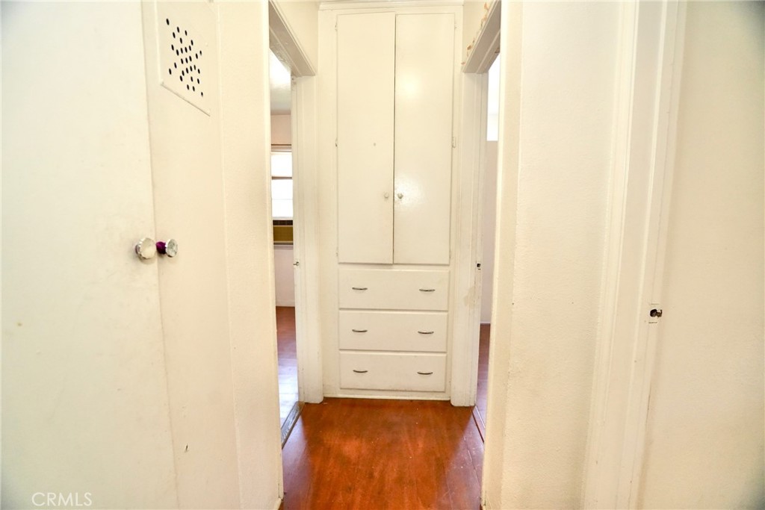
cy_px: 255
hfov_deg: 96.7
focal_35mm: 16
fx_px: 340
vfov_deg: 73.8
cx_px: 382
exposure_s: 1/160
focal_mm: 16
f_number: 4
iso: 4000
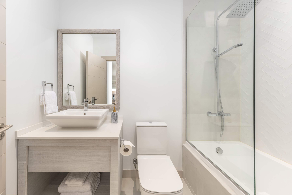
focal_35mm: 14
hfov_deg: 104.3
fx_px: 114
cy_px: 98
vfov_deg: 81.2
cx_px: 146
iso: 250
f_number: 11
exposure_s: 1/20
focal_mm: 14
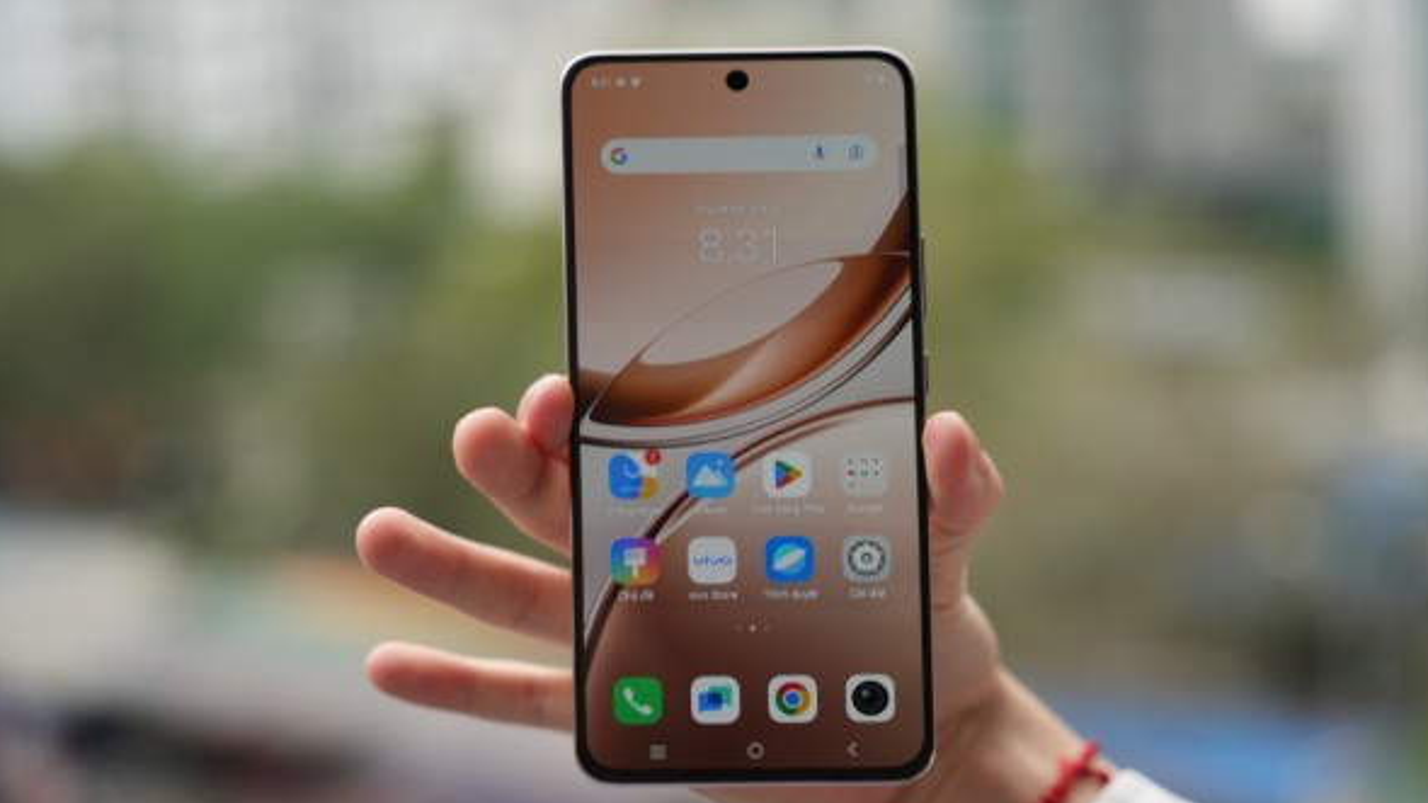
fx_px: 2409
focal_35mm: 64
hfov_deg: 33.0
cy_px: 439
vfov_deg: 18.9
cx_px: 718
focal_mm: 59.6
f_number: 2.8
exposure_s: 1/200
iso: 320
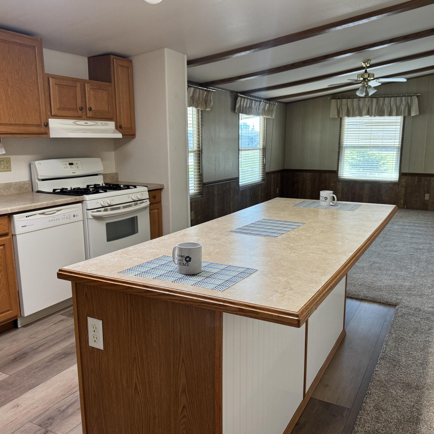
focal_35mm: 29
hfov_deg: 55.5
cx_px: 238
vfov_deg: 55.6
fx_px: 411
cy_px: 221
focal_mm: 6.76
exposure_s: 1/120
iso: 125
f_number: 1.78
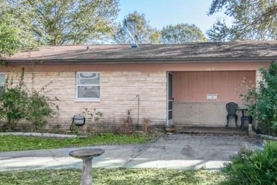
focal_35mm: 40
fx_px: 309
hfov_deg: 47.2
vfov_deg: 33.2
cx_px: 191
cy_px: 87
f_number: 10
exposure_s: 1/320
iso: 640
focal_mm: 11
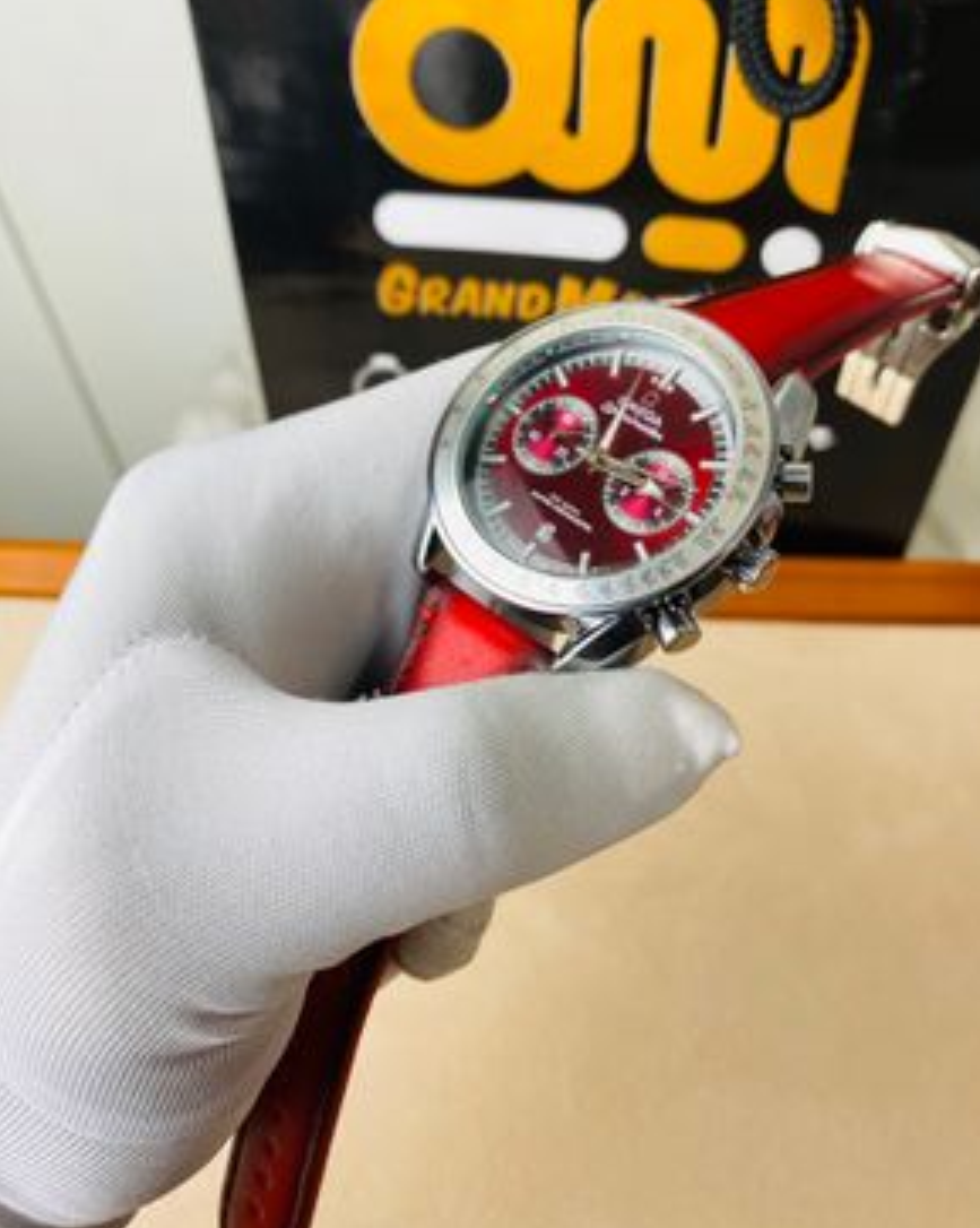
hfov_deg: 53.1
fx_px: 980
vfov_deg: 64.0
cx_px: 502
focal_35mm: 27
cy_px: 567
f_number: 1.8
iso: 32
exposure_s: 1/110
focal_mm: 4.25
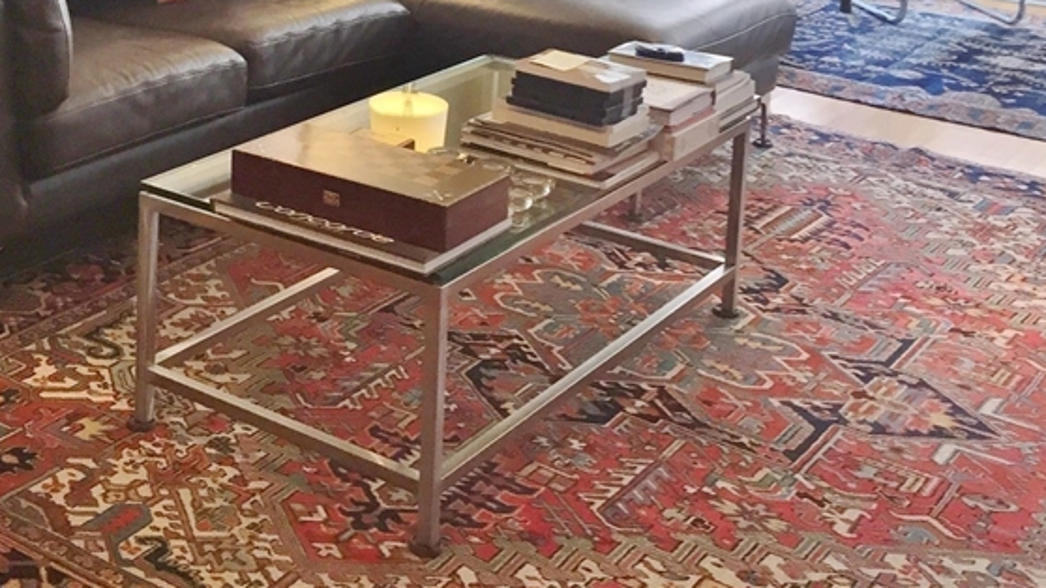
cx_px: 189
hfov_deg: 34.7
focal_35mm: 58
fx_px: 1609
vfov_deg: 19.5
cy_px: -129
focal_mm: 4.15
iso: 32
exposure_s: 1/40
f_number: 2.2
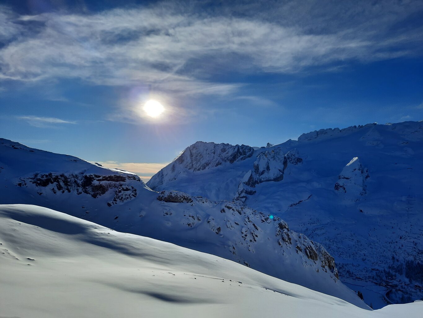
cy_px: 159
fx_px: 306
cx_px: 212
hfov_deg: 69.4
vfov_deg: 54.9
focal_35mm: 25
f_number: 2
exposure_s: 1/3300
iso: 32
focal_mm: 4.6
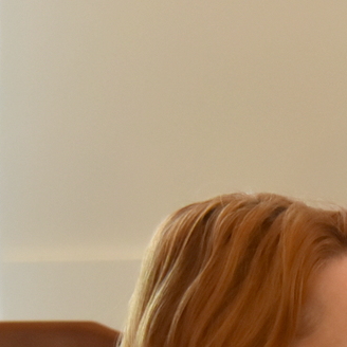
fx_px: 3880
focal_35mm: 342
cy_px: 411
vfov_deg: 5.1
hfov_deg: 5.0
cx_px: 651
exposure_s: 1/60
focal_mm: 55
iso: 800
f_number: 5.6
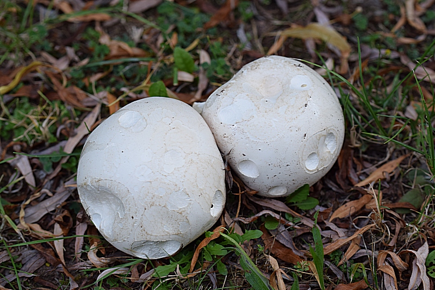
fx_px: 1087
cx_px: 218
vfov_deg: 15.2
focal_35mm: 90
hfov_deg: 22.6
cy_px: 145
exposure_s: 1/400
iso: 400
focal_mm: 60
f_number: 5
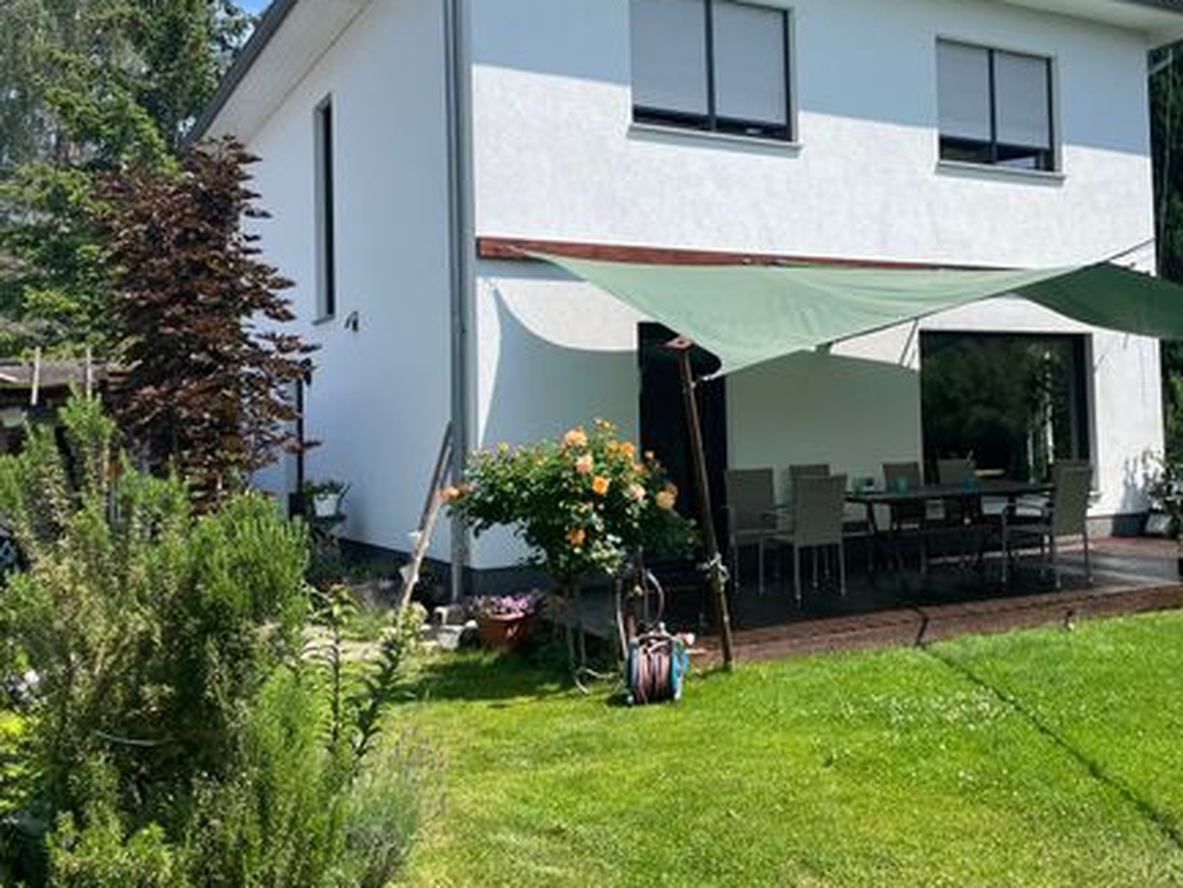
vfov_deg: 39.6
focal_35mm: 36
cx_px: 776
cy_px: 380
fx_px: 1231
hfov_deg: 50.5
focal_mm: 4.2
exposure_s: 1/2959
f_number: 1.6
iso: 32
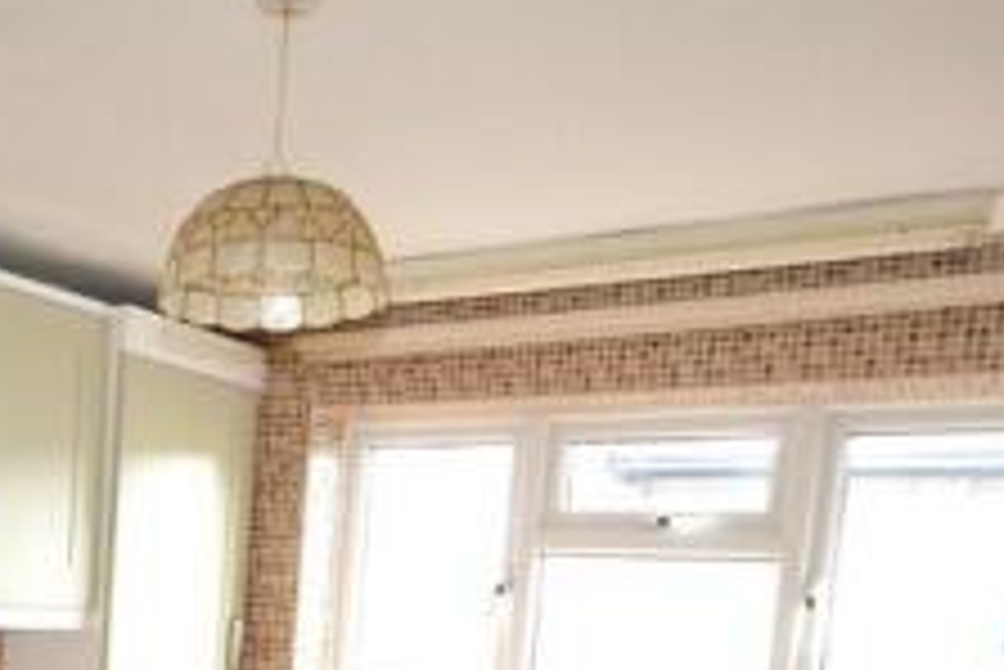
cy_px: 740
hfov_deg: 42.3
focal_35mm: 44
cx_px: 187
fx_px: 1228
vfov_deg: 27.8
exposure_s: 1/60
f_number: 3.5
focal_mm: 10
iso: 3200
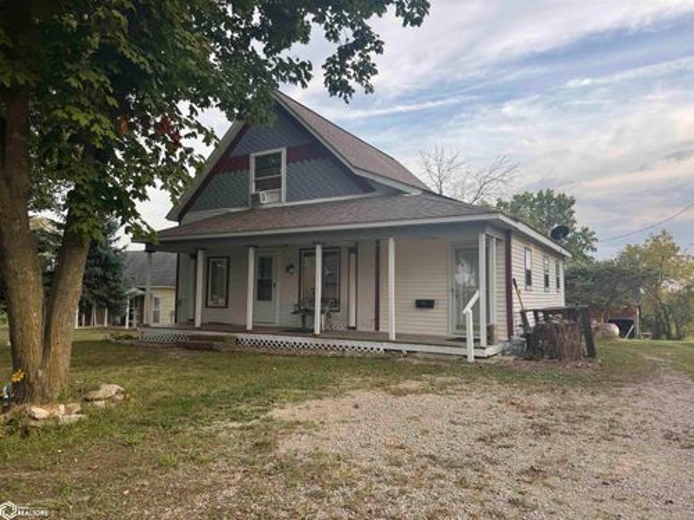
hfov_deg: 71.6
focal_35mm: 24
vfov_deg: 56.8
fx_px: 481
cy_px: 260
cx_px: 347
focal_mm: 6.76
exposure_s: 1/756
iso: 80
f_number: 1.78
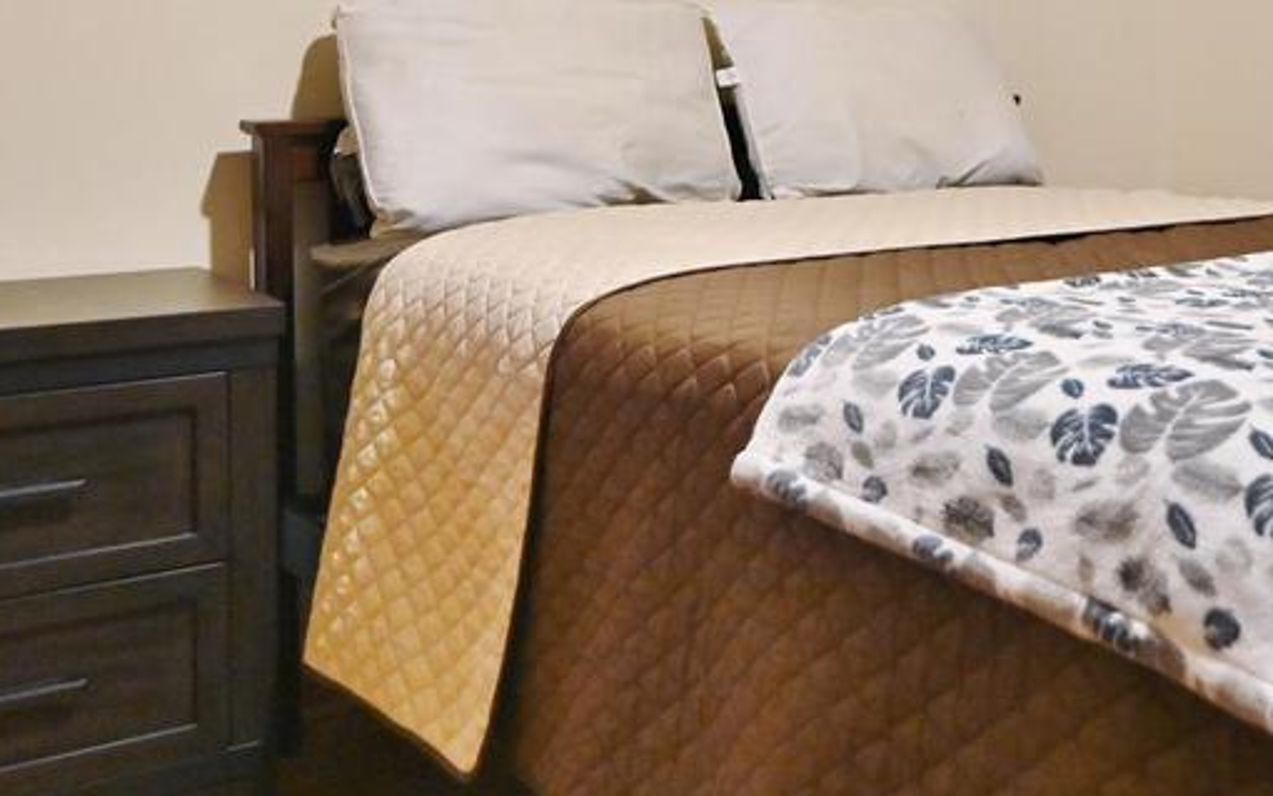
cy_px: 77
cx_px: 936
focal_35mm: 46
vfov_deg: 27.0
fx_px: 1596
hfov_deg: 42.3
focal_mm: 16
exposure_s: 1/100
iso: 3200
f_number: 2.8
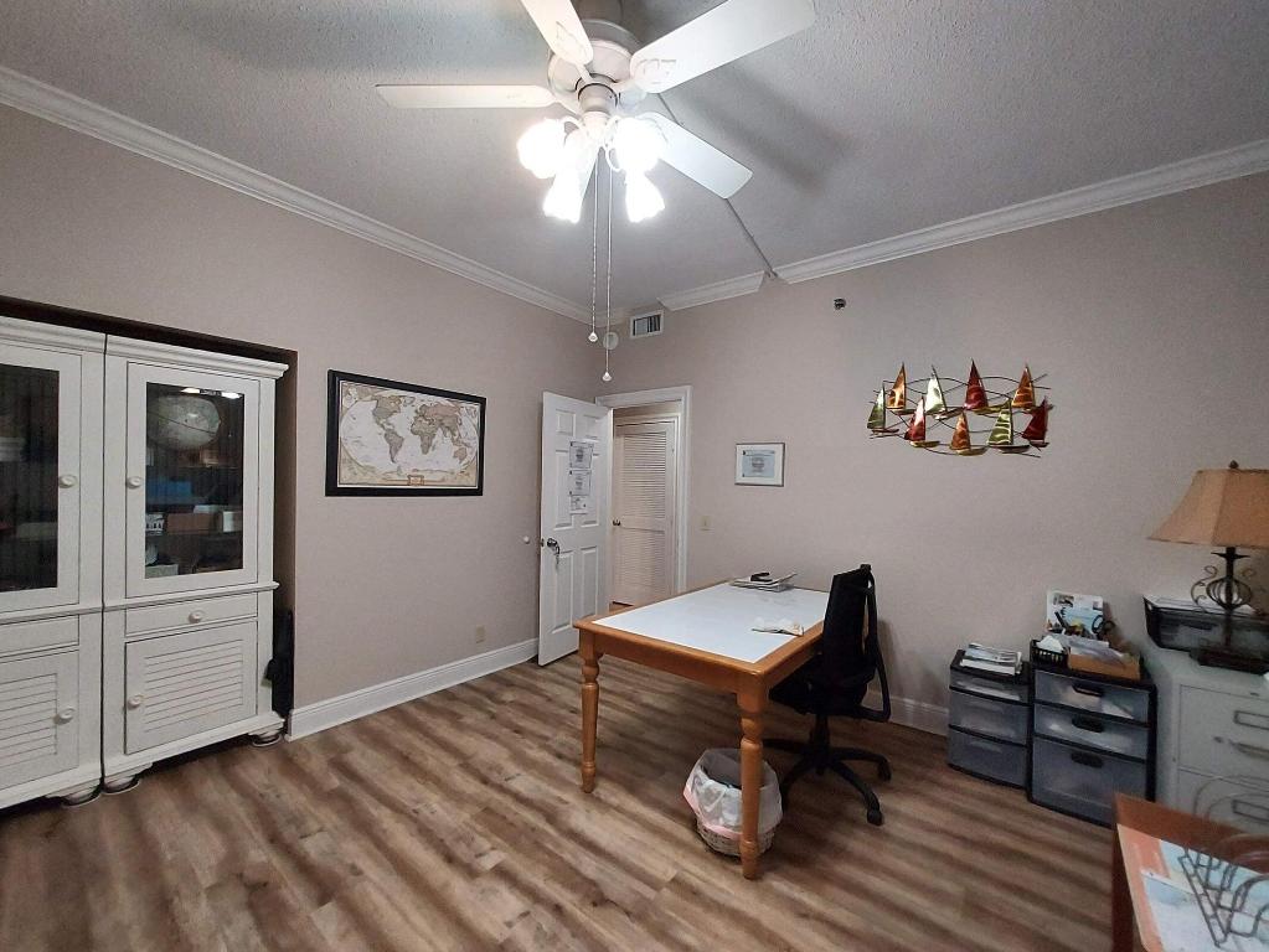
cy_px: 476
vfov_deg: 90.0
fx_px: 477
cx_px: 634
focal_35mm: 13
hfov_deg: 106.2
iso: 250
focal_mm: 1.42
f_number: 2.2
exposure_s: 1/60
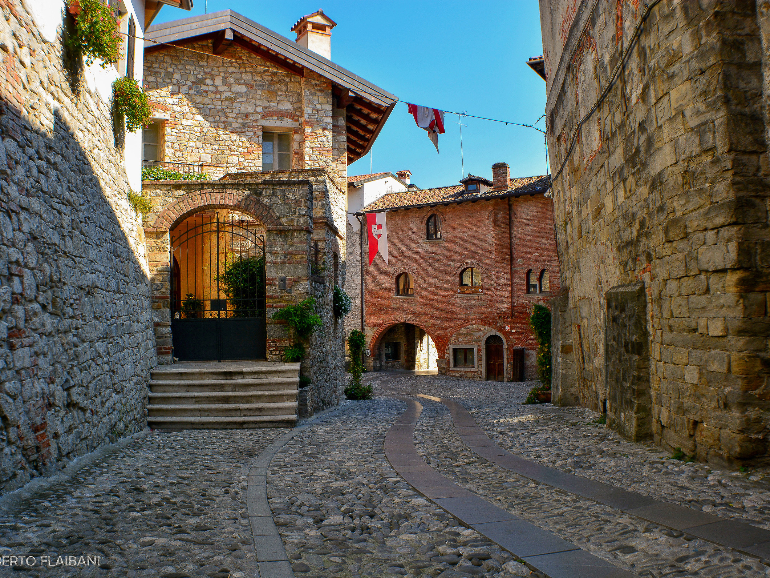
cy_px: 290
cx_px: 378
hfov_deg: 49.5
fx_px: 835
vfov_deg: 38.1
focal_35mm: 38
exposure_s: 1/125
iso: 180
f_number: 11
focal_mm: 23
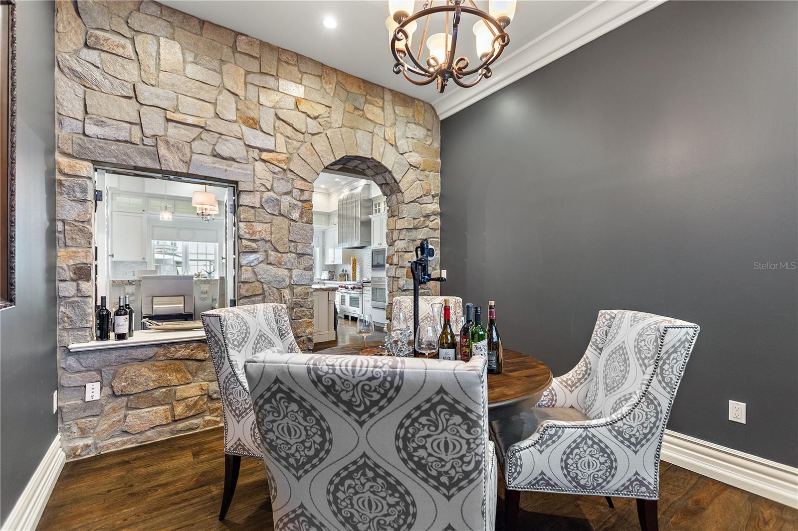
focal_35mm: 15
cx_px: 399
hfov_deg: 100.4
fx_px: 332
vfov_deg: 77.3
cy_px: 266
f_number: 4.5
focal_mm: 10
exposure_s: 1/2.5
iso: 400
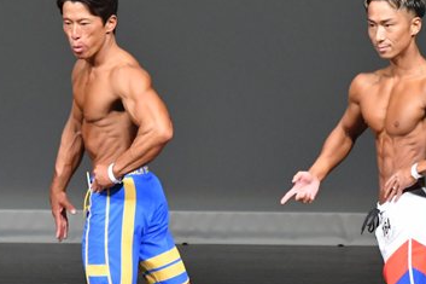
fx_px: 8184
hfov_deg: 3.0
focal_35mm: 692
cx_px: 182
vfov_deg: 2.0
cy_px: 227
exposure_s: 1/400
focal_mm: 210
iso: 5000
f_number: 5.6
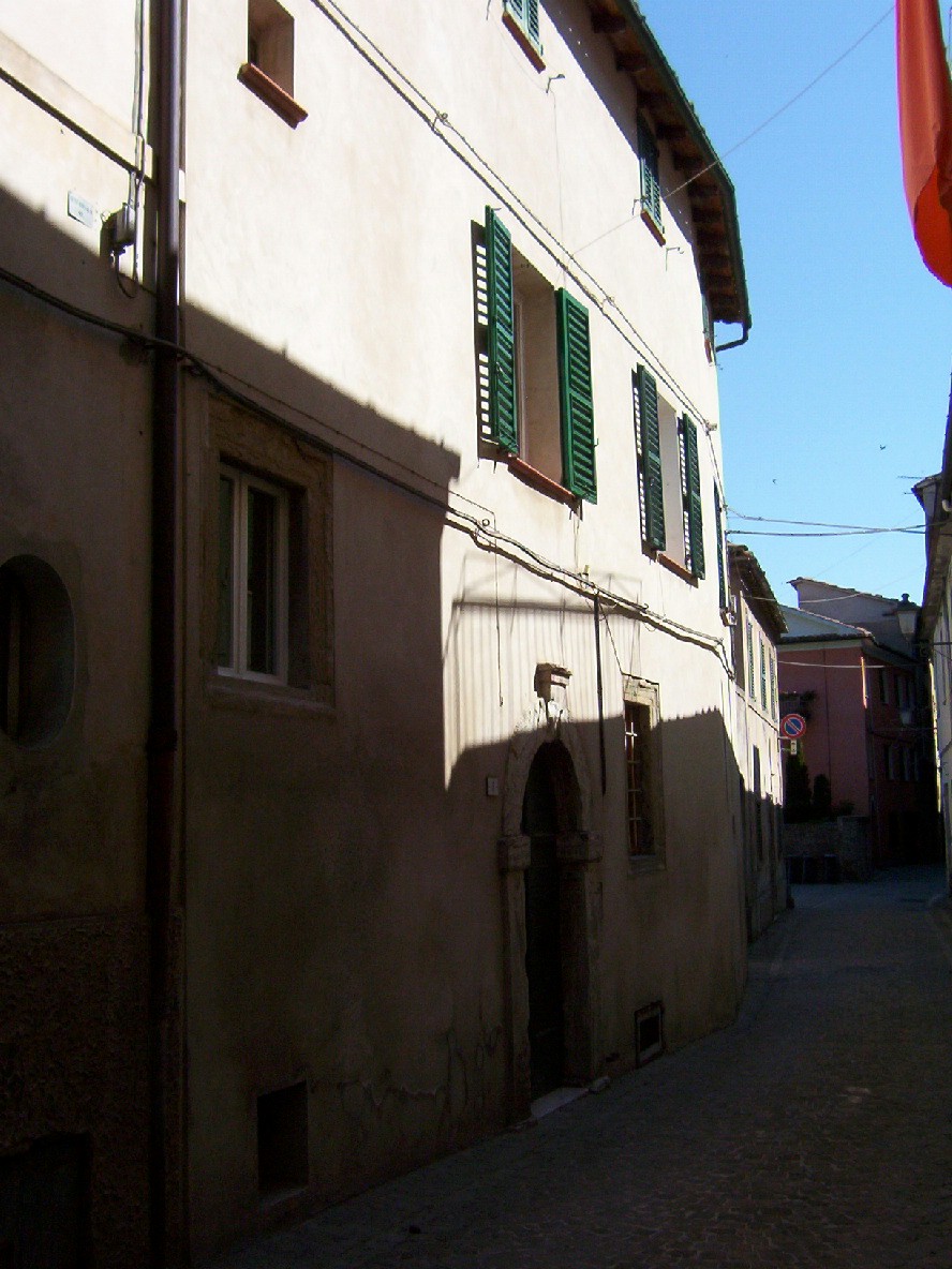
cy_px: 634
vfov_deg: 51.4
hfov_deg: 39.7
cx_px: 476
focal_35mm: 36
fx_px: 1320
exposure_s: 1/643
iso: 100
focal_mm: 5.54
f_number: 5.24
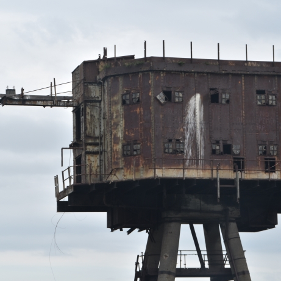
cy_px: 140
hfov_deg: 12.9
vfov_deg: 12.9
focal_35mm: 135
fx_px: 1240
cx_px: 181
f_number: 9
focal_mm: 70
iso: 200
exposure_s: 1/320
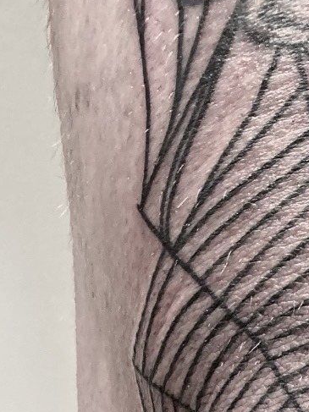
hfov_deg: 12.3
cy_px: 754
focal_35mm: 116
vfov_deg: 14.7
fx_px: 1381
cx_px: 422
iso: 100
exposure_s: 1/50
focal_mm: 3.99
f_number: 1.8
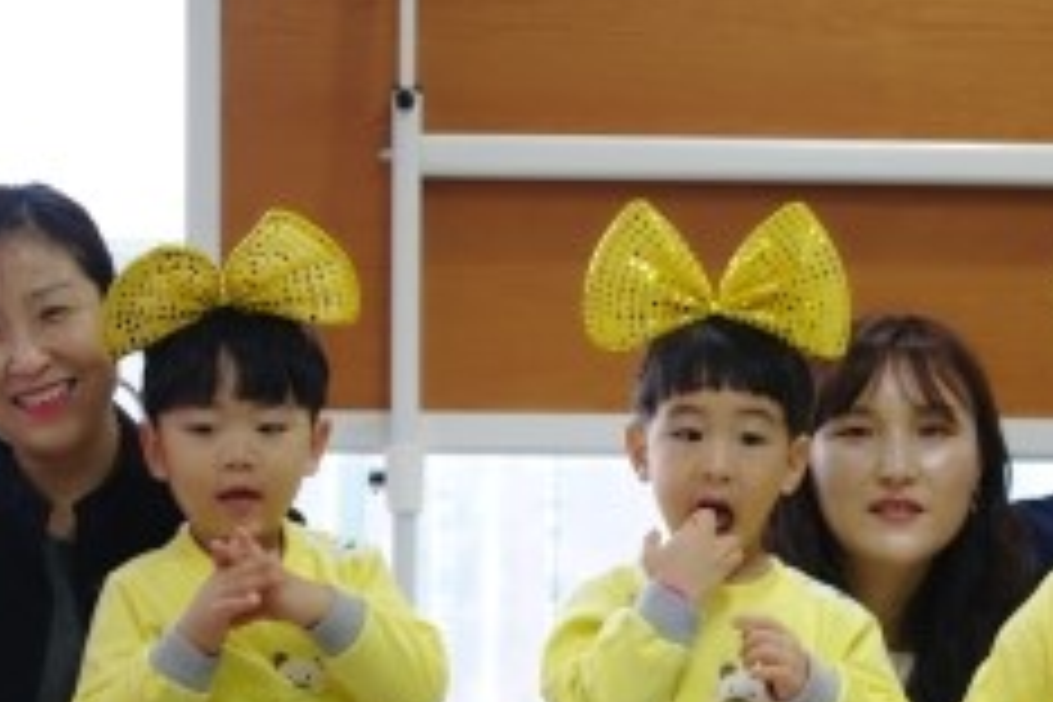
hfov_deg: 18.9
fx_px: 3159
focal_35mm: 108
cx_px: 657
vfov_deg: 12.4
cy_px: 796
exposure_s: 1/45
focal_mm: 30
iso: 100
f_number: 2
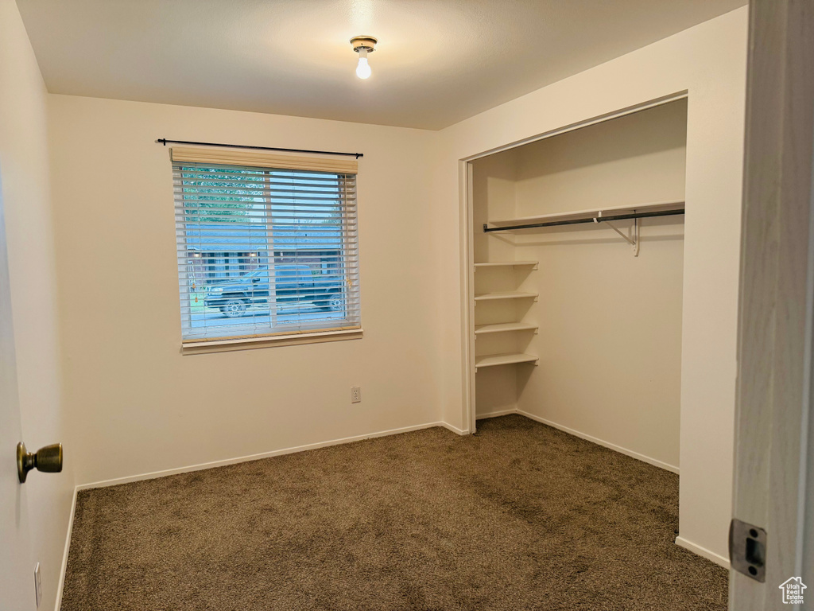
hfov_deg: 71.6
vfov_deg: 56.8
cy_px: 306
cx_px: 407
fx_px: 564
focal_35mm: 24
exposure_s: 1/121
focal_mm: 6.76
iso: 200
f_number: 1.78
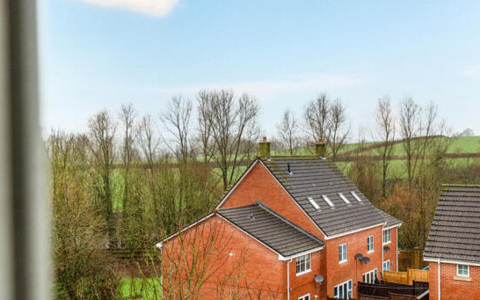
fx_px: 575
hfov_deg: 45.1
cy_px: 158
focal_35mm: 44
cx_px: 284
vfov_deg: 29.2
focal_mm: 24
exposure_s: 1/200
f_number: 8
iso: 400
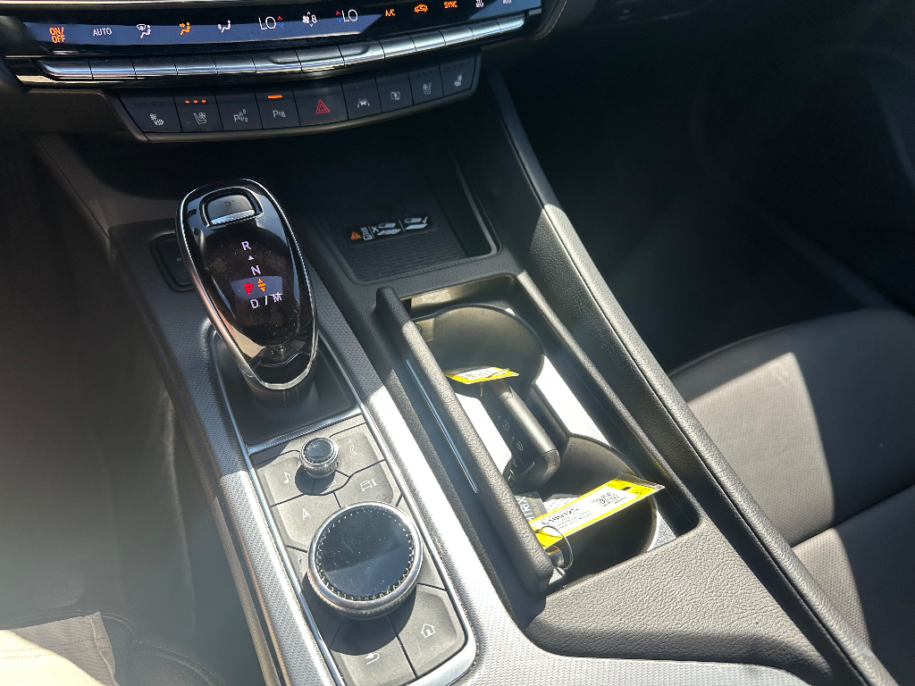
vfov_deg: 56.8
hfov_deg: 71.6
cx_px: 458
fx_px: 634
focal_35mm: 24
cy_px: 343
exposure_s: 1/601
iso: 80
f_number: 1.78
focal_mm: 6.86
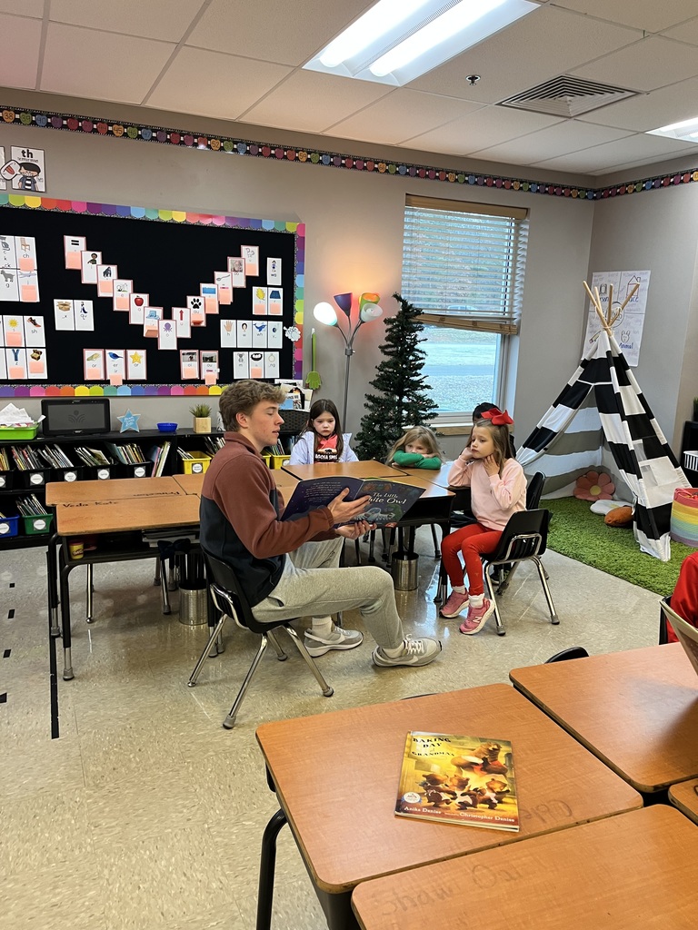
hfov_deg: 53.1
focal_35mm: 26
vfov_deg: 67.3
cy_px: 465
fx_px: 699
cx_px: 349
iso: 100
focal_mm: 5.1
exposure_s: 1/60
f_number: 1.6
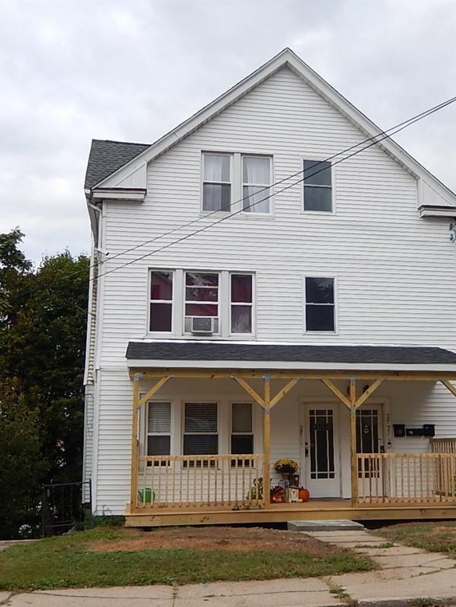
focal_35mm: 43
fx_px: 755
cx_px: 285
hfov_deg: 33.5
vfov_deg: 43.8
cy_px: 304
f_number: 3.8
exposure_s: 1/160
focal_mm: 5.7
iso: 125
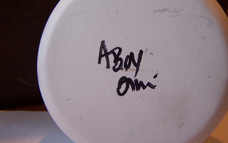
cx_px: 112
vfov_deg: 31.2
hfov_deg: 48.2
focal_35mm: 41
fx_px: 255
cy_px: 68
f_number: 2.8
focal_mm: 6.3
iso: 140
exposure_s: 1/20
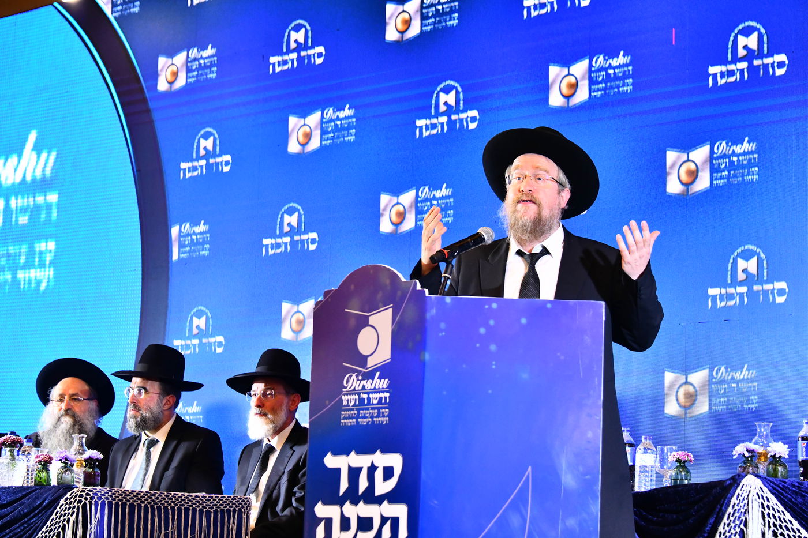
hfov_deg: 22.1
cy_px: 269
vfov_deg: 14.9
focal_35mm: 92
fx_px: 2065
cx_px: 404
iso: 2500
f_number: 5.6
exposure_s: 1/200
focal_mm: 92
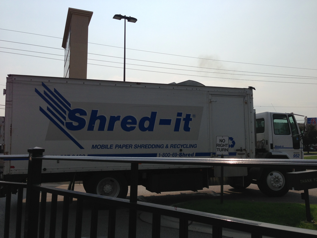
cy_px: 119
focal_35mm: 33
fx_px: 302
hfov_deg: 55.4
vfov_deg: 42.9
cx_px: 158
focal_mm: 4.13
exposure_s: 1/4184
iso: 50
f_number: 2.4
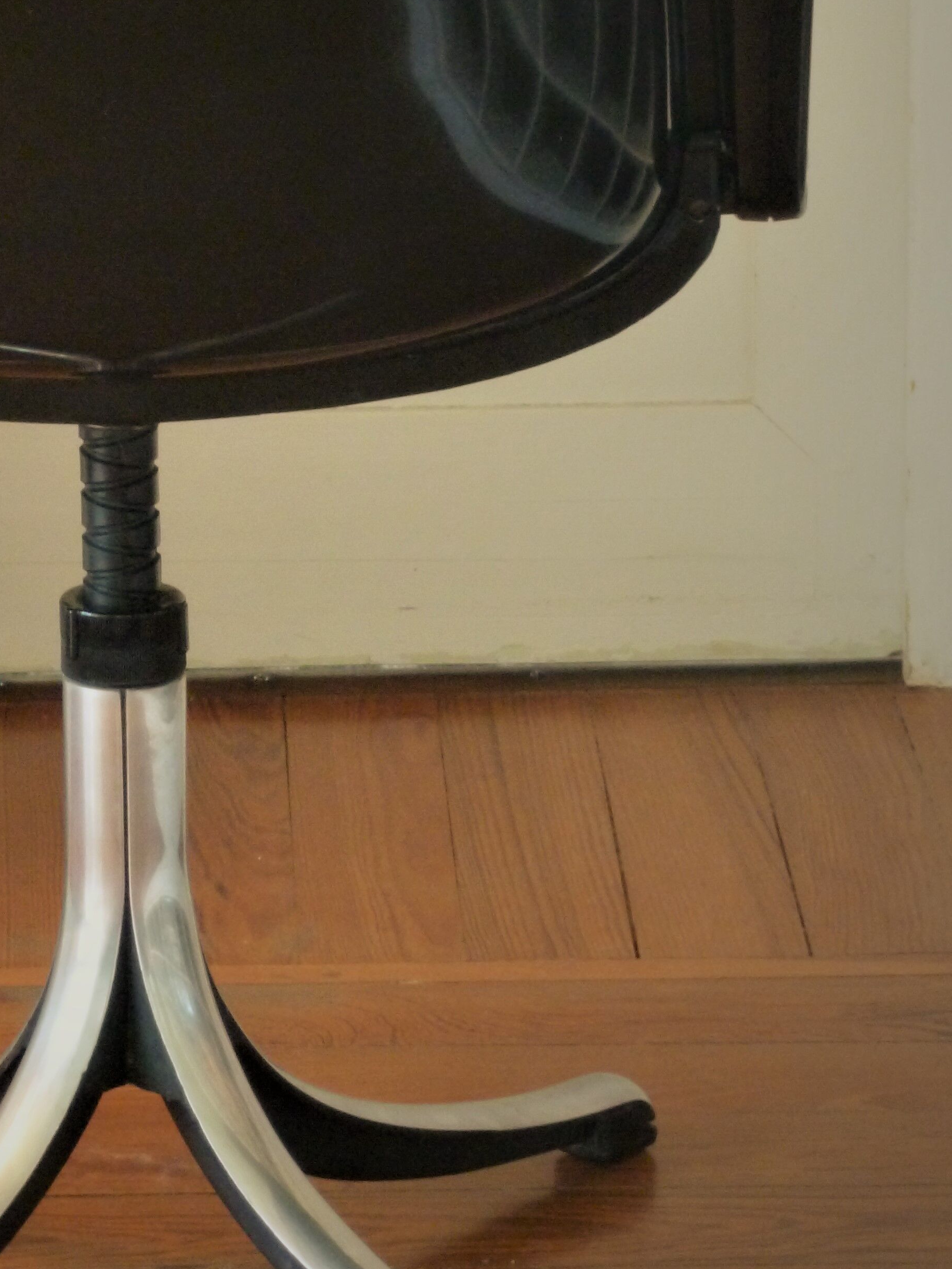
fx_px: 7406
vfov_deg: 9.8
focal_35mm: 202
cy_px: 378
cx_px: 131
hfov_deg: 7.3
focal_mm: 19.1
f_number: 5.4
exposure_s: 1/4
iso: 400
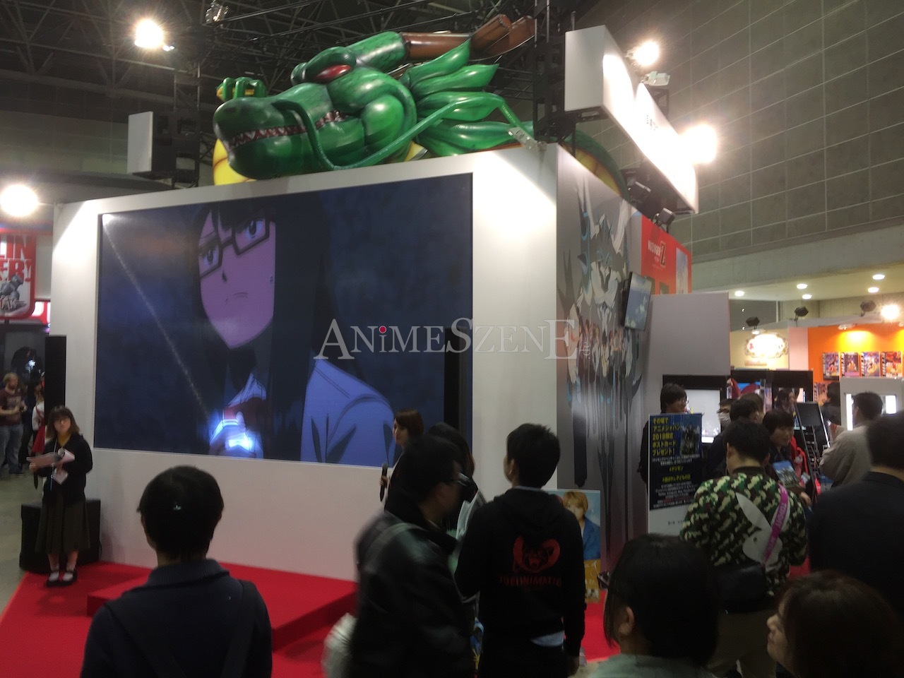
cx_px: 452
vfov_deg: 48.2
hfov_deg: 61.7
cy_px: 339
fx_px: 757
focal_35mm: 29
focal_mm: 4.15
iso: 50
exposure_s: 1/30
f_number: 2.2
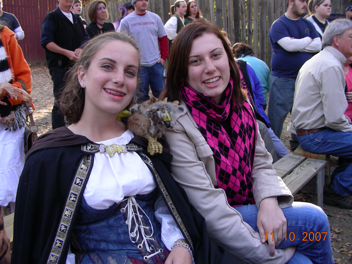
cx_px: 176
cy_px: 132
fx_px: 386
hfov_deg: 49.0
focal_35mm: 38
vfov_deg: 37.7
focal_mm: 6.3
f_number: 3.5
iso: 50
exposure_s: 1/41.3
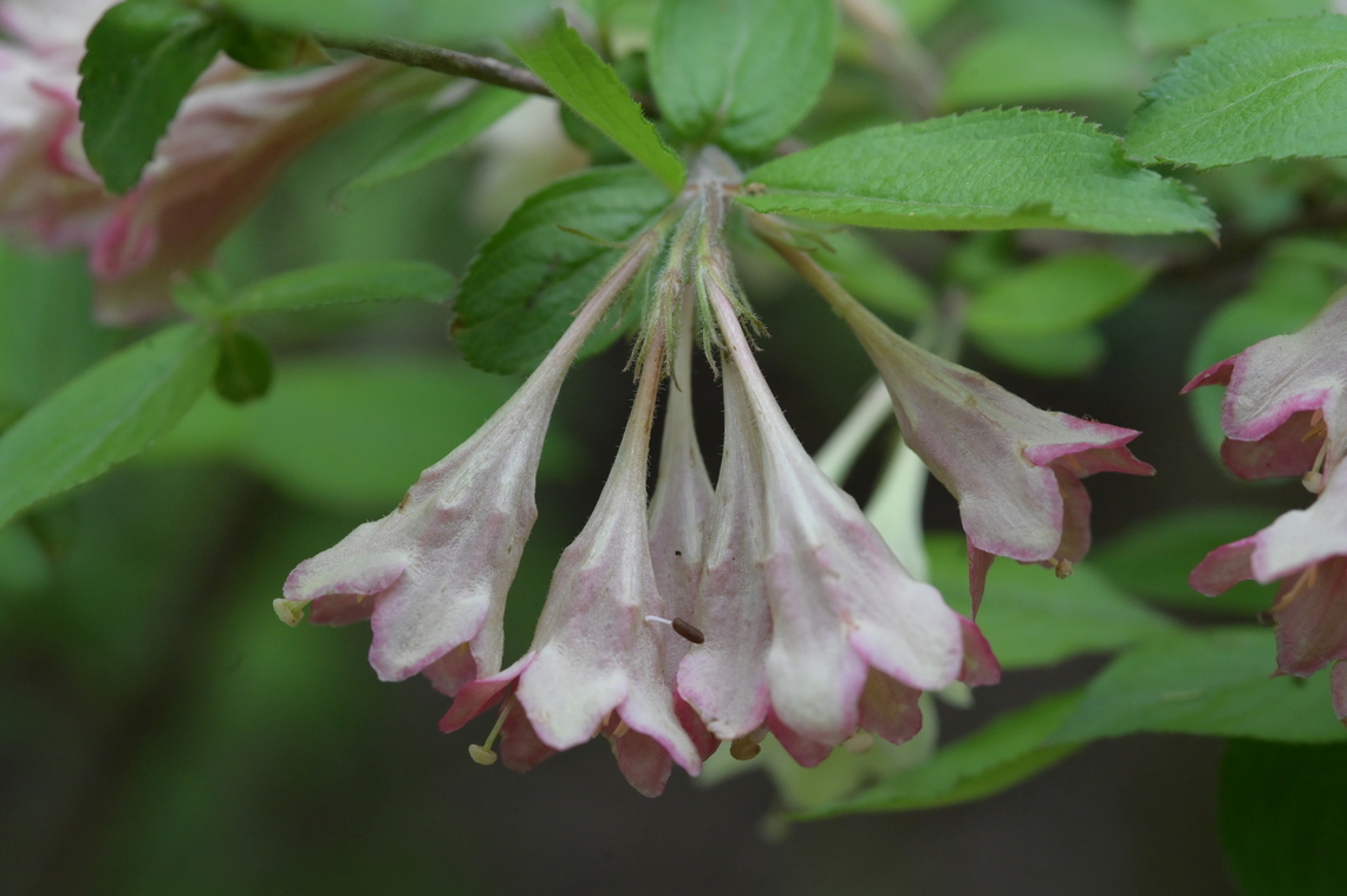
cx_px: 674
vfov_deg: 13.0
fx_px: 3927
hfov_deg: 19.5
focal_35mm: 105
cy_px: 448
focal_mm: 105
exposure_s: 1/1000
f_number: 11
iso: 4000
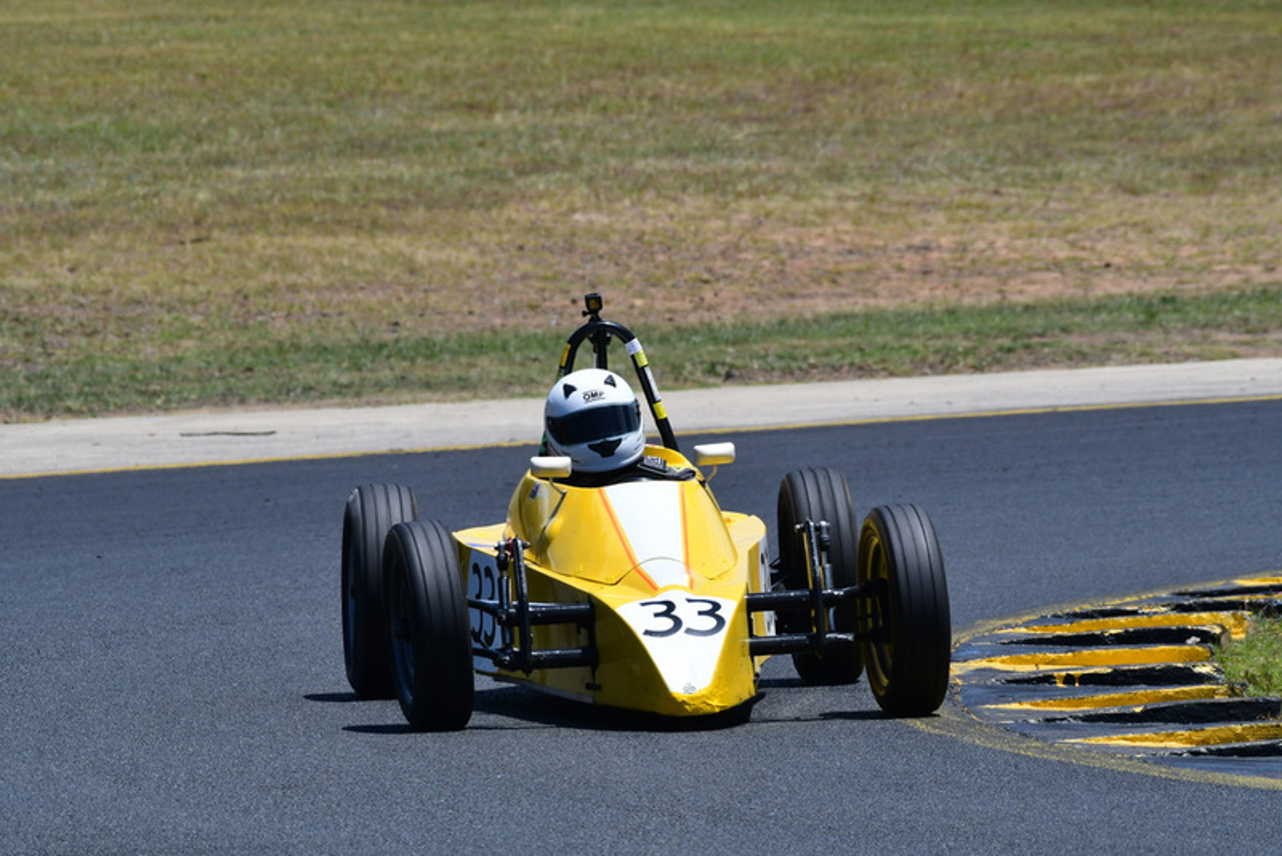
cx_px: 641
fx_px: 20305
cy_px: 428
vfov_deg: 2.4
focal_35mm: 570
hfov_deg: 3.6
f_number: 11
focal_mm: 380
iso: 320
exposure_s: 1/640
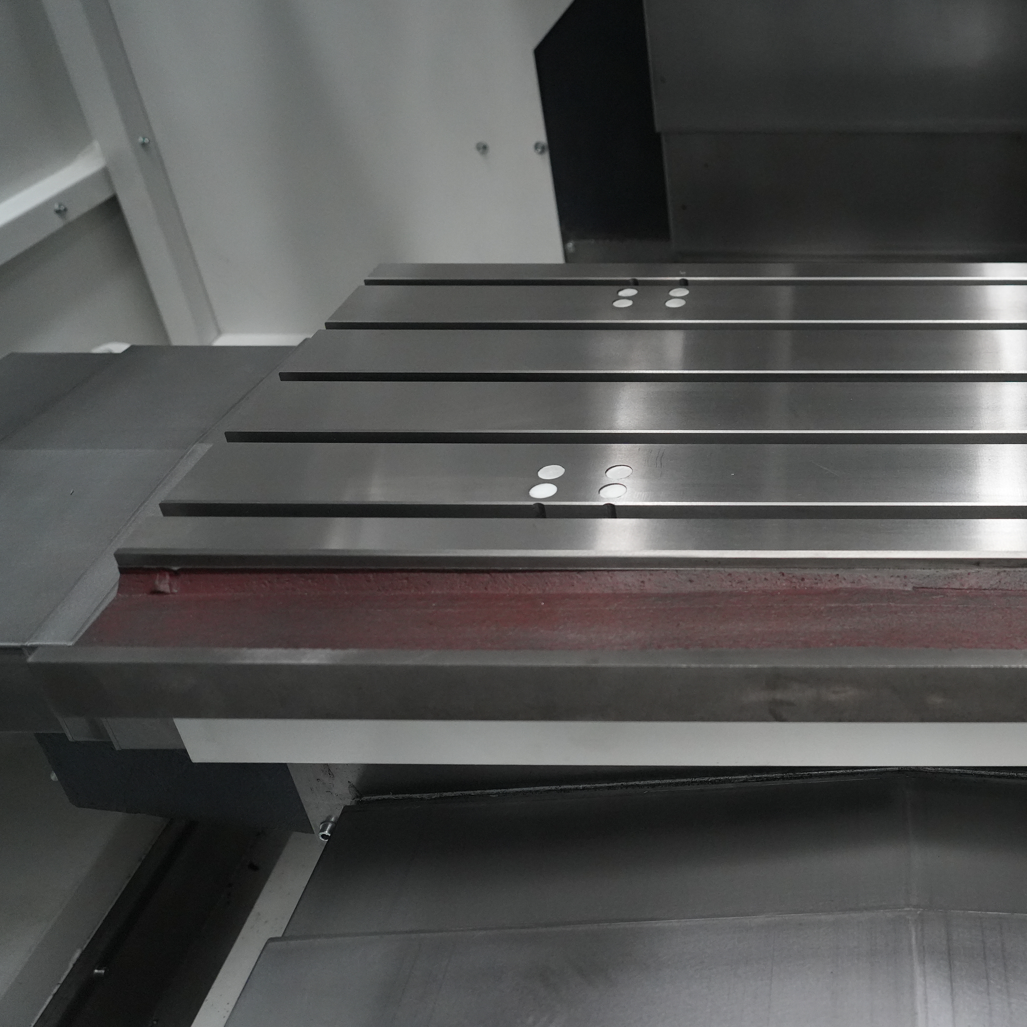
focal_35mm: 34
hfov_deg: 45.5
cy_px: 502
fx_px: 1141
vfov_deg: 48.4
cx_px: 852
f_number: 2.8
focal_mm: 24
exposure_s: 1/160
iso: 5000
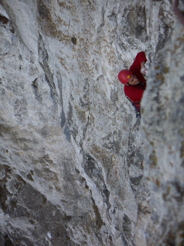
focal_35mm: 108
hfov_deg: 13.7
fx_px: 765
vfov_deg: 18.2
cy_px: 123
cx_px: 92
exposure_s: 1/100
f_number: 3.7
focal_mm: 14.1
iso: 80
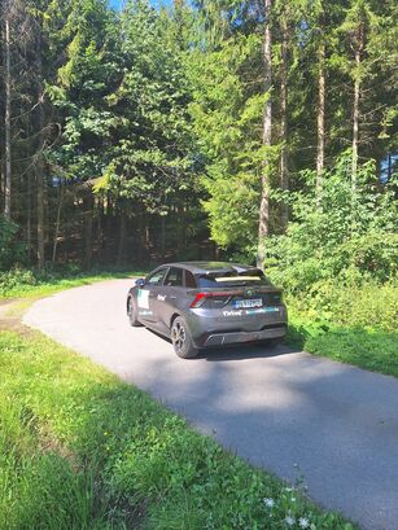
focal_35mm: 23
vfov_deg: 73.9
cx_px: 199
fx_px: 352
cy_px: 265
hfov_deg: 58.9
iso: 40
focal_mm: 5.54
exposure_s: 1/733
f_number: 1.8
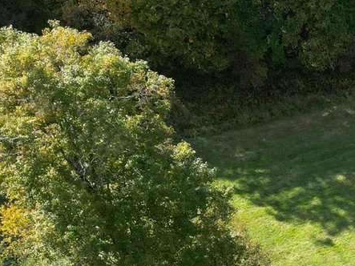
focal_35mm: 82
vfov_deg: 17.4
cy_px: 295
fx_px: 841
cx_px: 571
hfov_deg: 19.8
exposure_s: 1/800
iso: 100
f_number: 1.7
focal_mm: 6.72
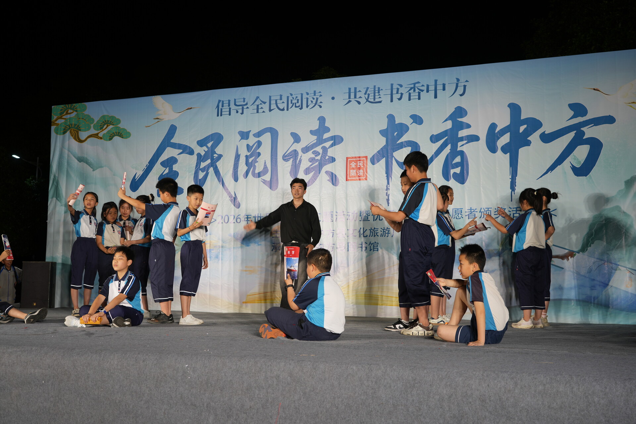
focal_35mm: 45
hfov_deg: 43.6
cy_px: 212
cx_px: 318
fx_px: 795
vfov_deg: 29.9
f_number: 4.5
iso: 100
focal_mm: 45
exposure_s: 1/60
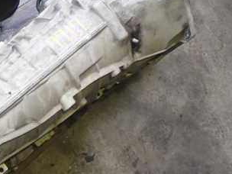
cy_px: 103
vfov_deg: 20.7
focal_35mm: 71
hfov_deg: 26.1
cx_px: 4
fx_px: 476
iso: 200
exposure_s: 1/40
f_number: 2.5
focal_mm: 6.37
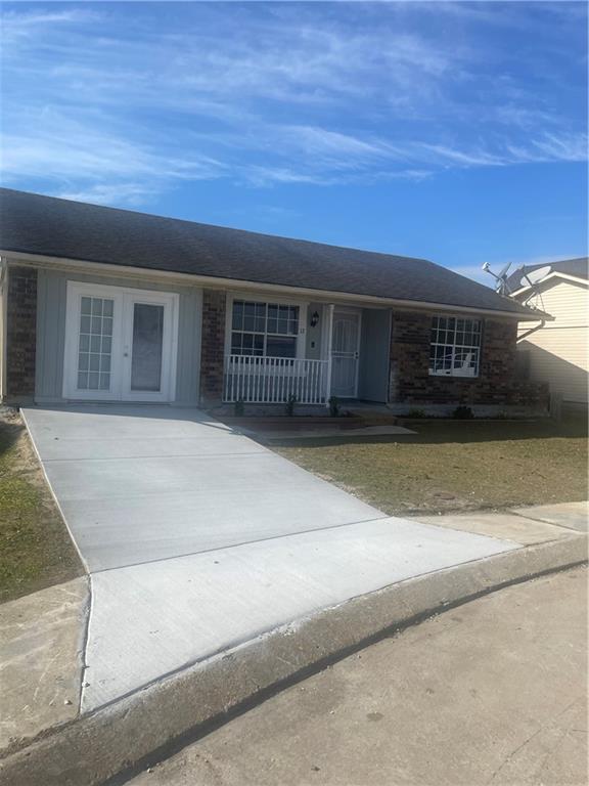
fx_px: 590
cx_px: 294
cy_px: 393
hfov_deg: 53.1
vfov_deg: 67.3
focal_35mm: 26
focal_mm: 4.2
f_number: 1.6
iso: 32
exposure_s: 1/5051
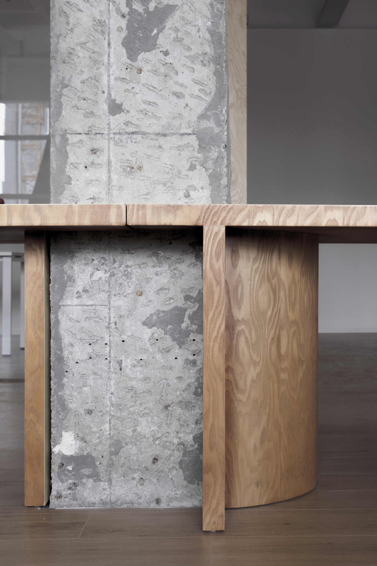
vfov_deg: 38.2
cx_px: 188
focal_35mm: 52
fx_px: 817
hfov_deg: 26.0
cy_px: 283
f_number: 9
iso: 100
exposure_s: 1/4
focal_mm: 52
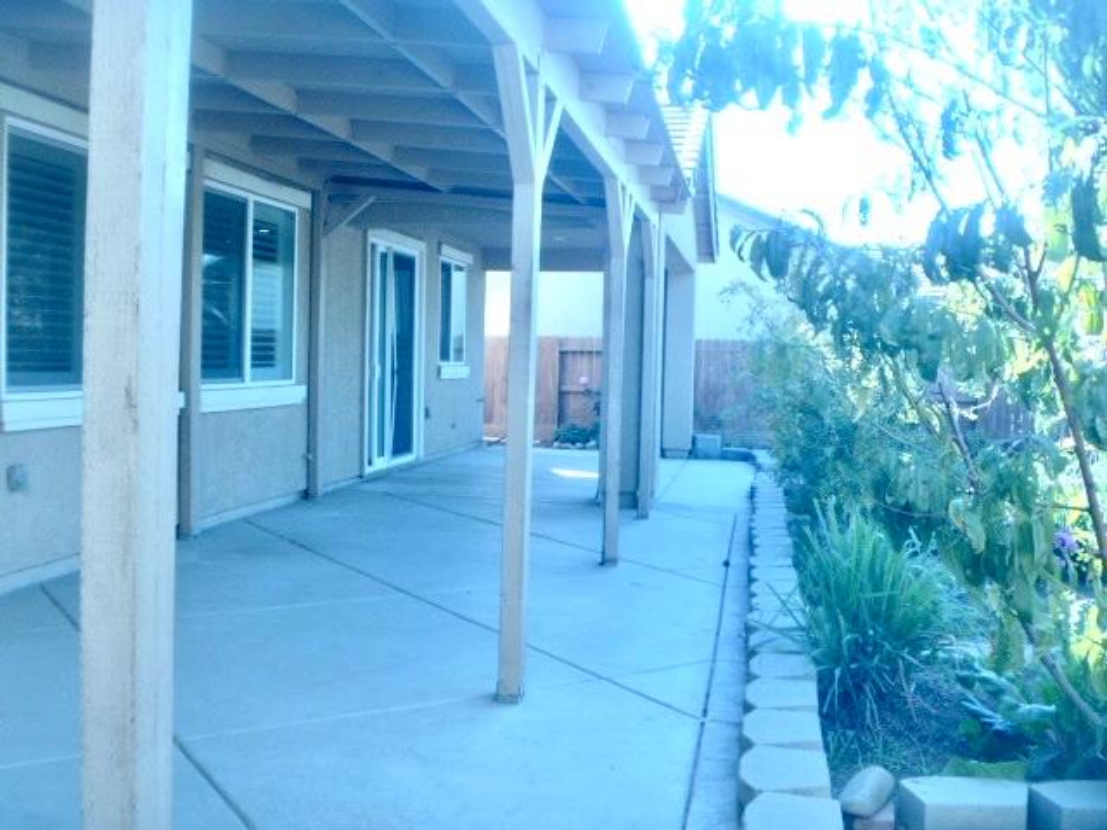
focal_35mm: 35
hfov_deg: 52.6
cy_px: 415
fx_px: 1119
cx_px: 554
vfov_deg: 40.7
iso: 160
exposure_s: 1/160
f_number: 3.5
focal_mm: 6.3
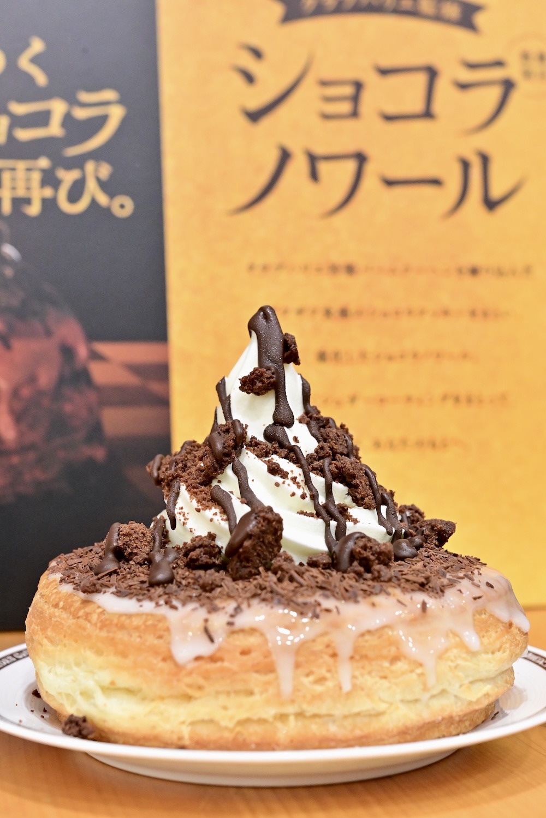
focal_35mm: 60
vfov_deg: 33.4
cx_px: 273
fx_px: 1365
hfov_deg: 22.6
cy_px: 409
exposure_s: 1/160
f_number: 6.3
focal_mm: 60
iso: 6400
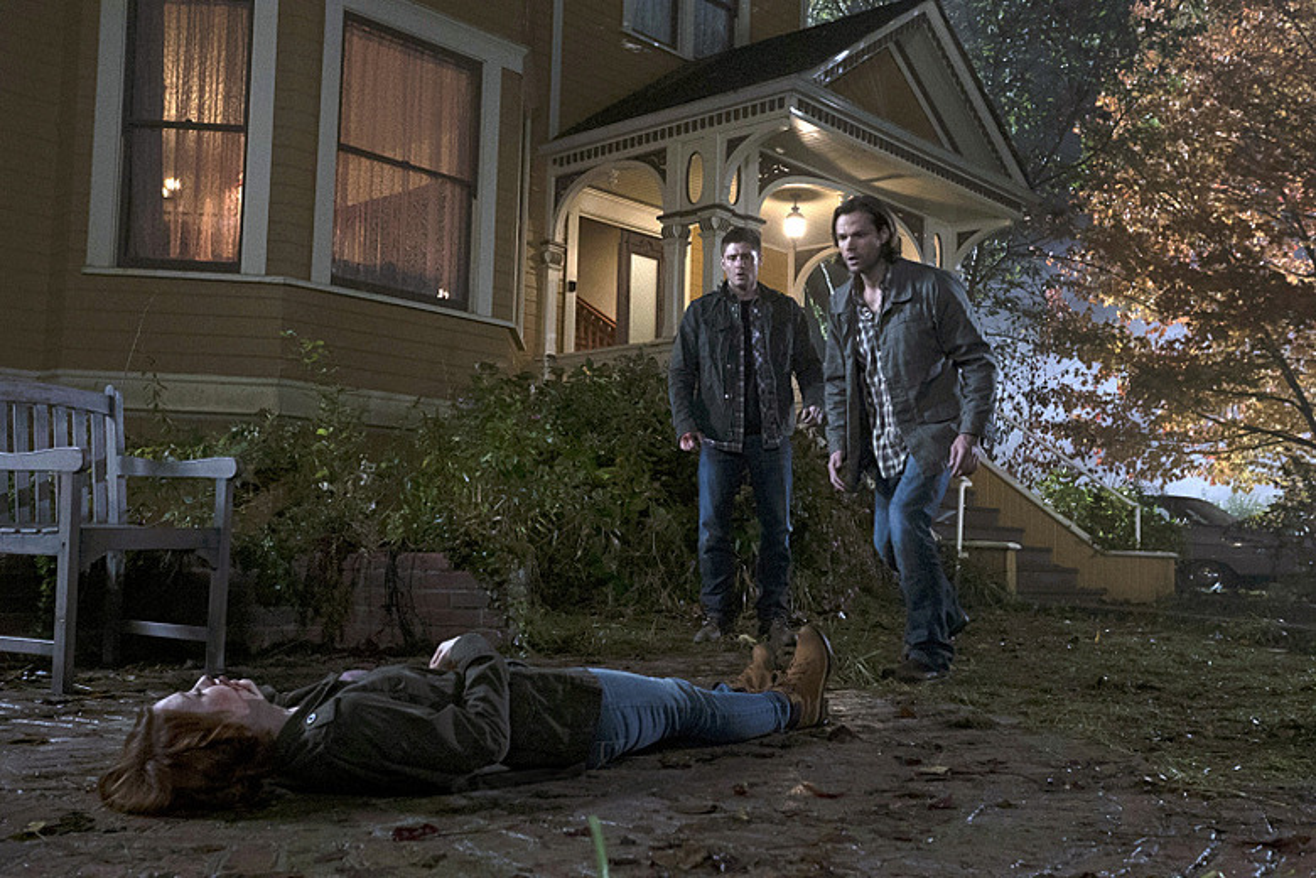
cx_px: 658
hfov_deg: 53.1
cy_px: 439
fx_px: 1316
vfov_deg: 36.9
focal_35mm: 36
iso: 4000
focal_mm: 24
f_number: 3.5
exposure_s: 1/125
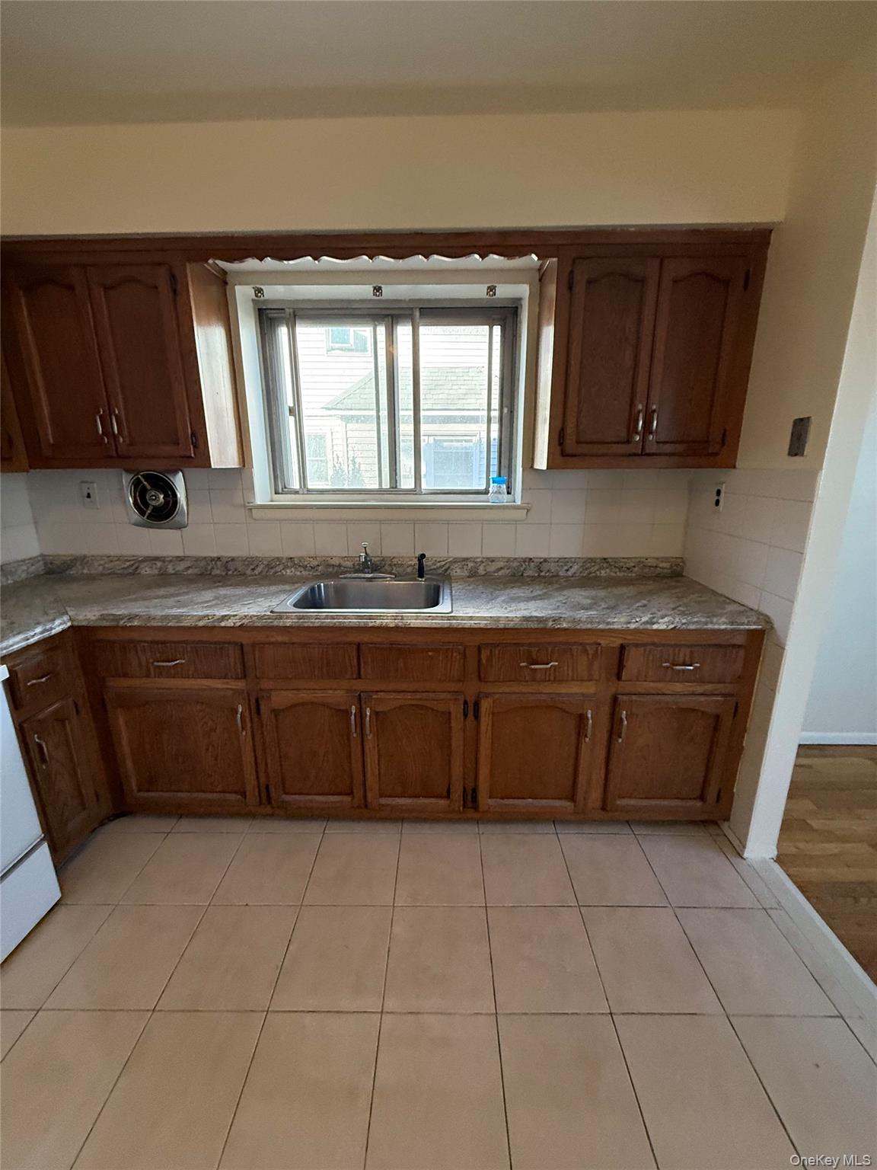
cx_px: 438
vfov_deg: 102.1
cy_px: 585
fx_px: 473
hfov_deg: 85.7
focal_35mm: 14
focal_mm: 2.22
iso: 320
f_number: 2.2
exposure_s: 1/120
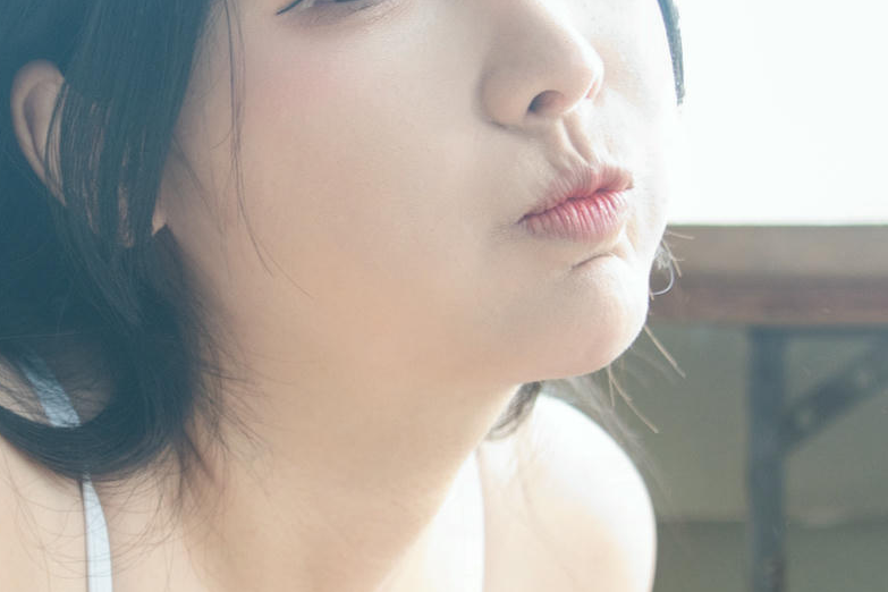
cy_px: 486
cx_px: 184
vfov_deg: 13.3
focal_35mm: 102
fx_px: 2516
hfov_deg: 19.8
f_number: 2.8
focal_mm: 28
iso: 640
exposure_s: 1/100
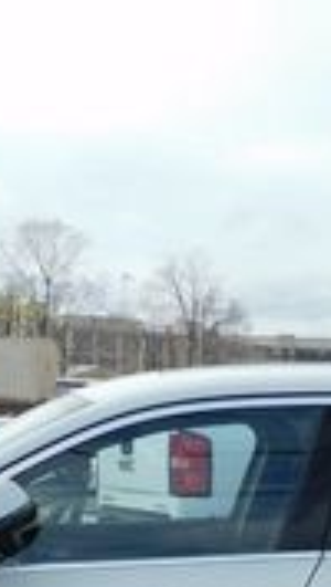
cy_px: 690
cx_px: 215
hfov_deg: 11.0
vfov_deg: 18.5
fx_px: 1711
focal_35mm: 110
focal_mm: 5
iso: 125
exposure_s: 1/1000
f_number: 3.5
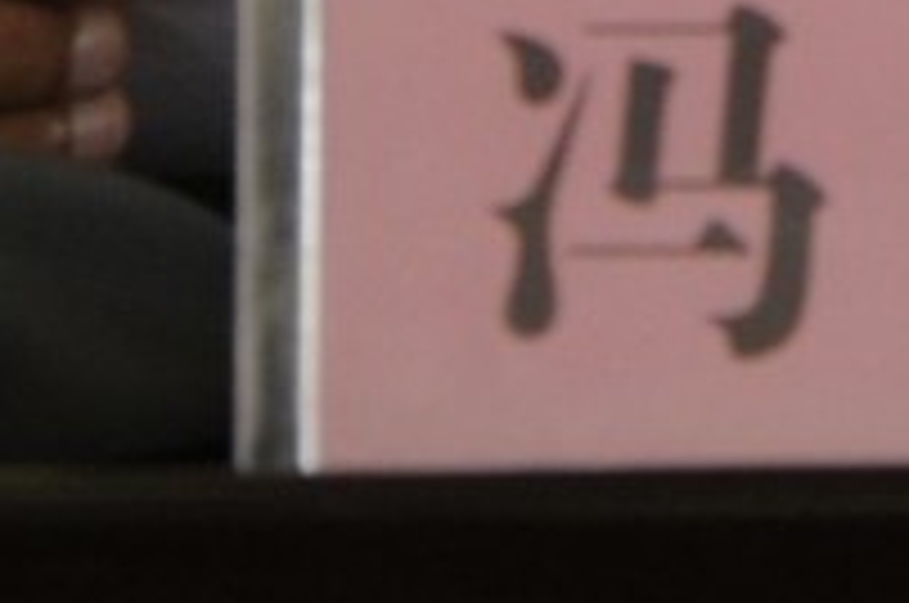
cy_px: -1580
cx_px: 886
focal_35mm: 498
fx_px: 12554
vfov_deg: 2.7
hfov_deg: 4.1
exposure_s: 1/60
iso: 560
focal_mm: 42
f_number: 4.8
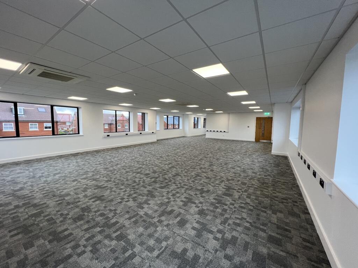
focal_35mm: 13
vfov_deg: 89.9
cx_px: 179
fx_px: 134
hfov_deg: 106.2
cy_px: 134
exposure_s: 1/99
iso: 64
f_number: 1.8
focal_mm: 1.57
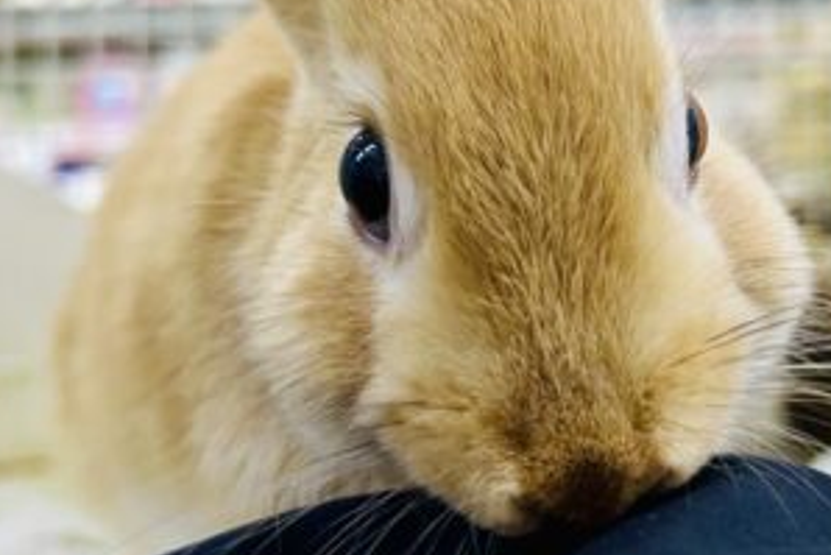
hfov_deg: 34.3
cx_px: 505
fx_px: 1339
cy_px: 198
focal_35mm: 58
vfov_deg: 23.3
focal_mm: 5.7
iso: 160
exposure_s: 1/50
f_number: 1.5
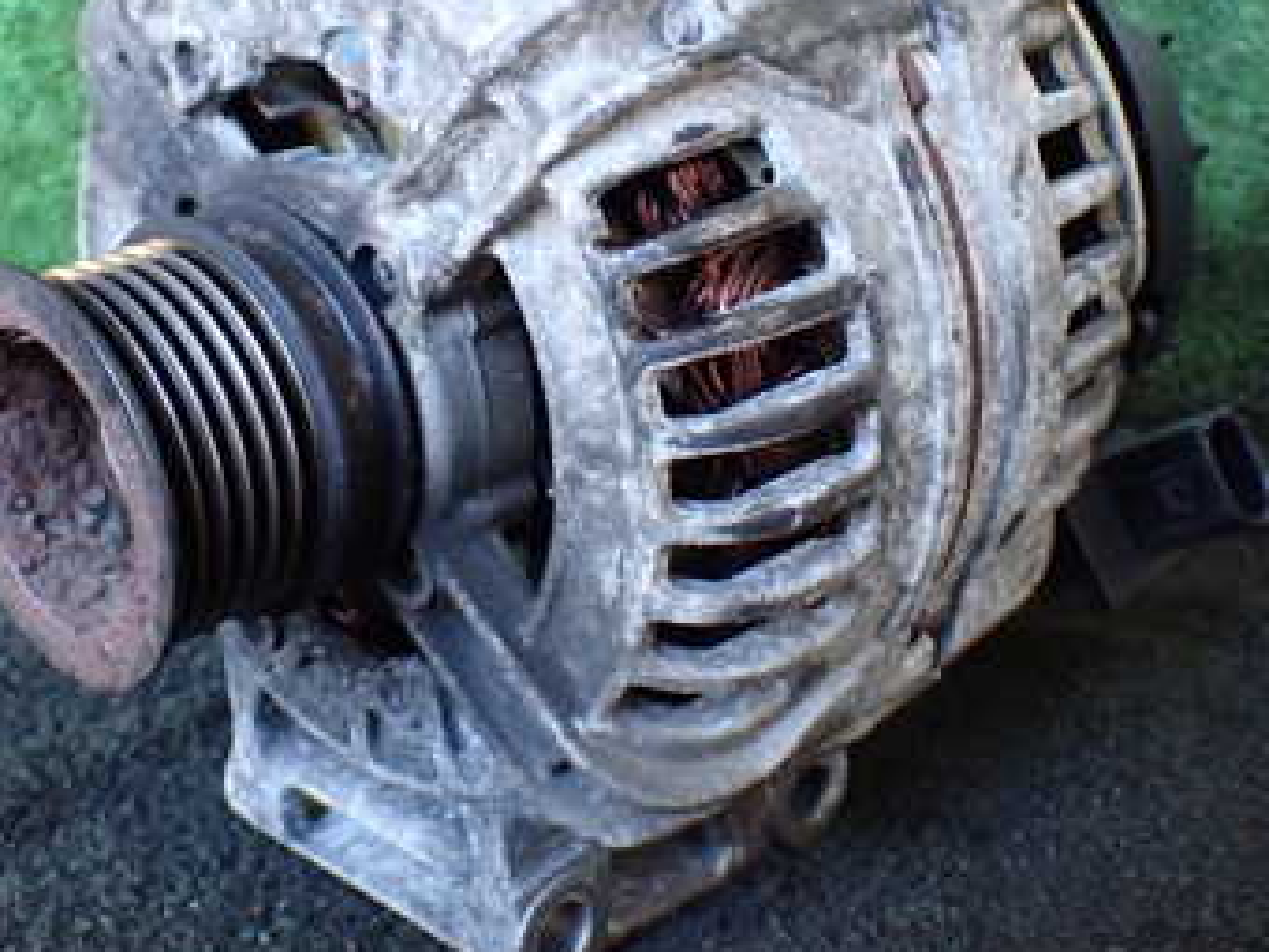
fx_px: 1943
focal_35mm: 53
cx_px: 567
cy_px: 224
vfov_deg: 27.1
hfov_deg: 36.1
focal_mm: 5.4
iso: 800
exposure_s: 1/100
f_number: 2.3
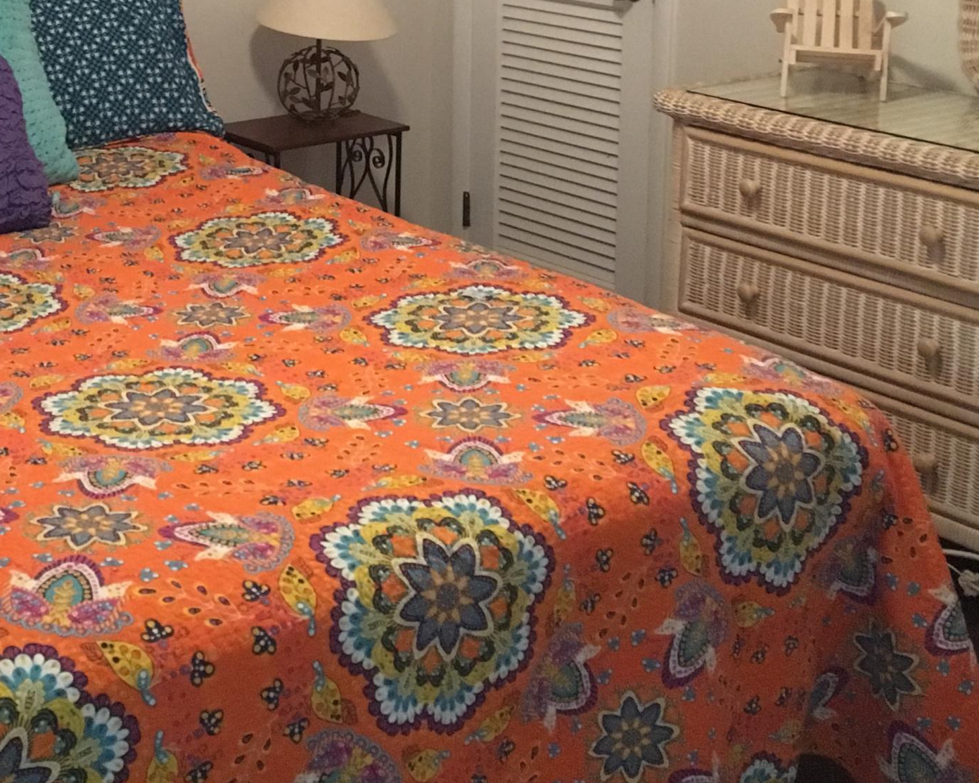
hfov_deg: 30.3
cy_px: 90
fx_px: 1768
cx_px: 203
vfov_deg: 24.3
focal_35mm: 61
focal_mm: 4.15
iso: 320
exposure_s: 1/15
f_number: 2.2
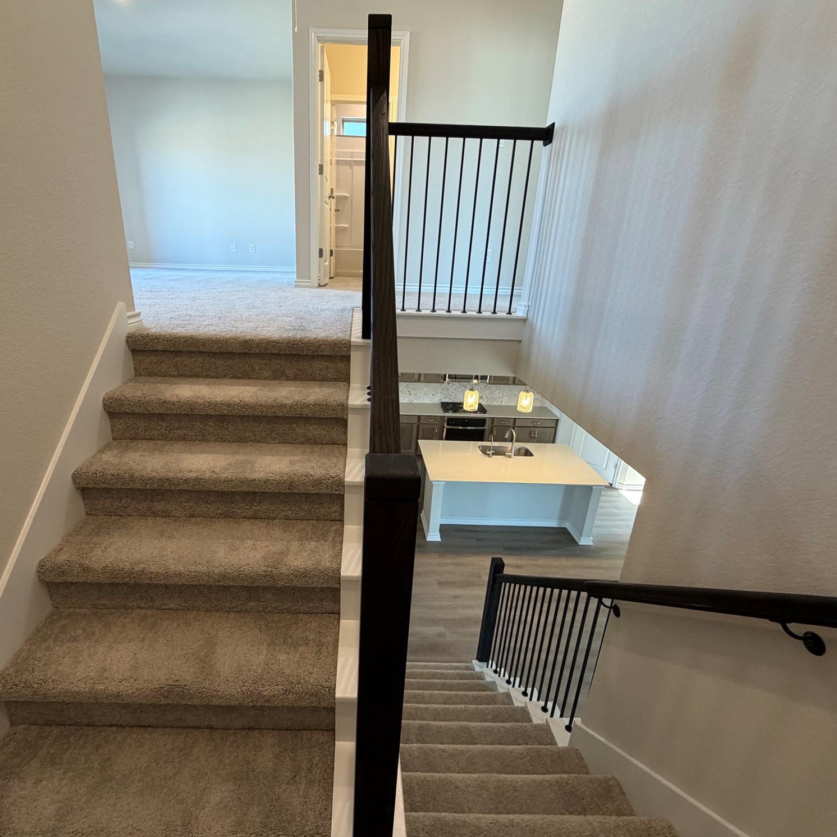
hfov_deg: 83.5
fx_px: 465
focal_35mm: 17
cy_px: 416
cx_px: 363
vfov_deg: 84.0
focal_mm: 2.22
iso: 200
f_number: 2.2
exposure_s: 1/60
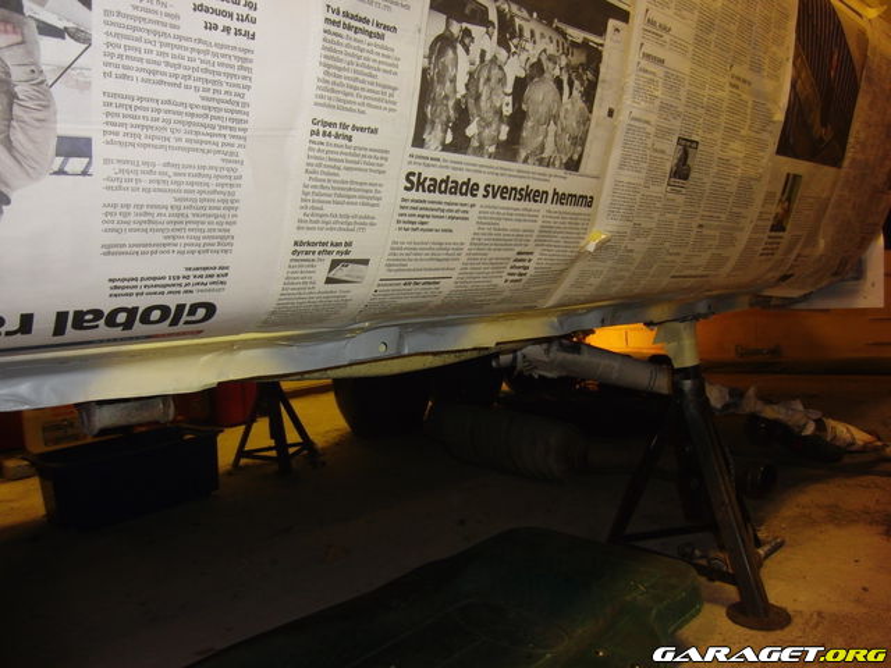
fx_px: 618
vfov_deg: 56.8
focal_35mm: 24
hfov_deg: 71.6
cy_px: 334
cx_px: 446
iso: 200
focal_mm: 4.3
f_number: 3.2
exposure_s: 1/25
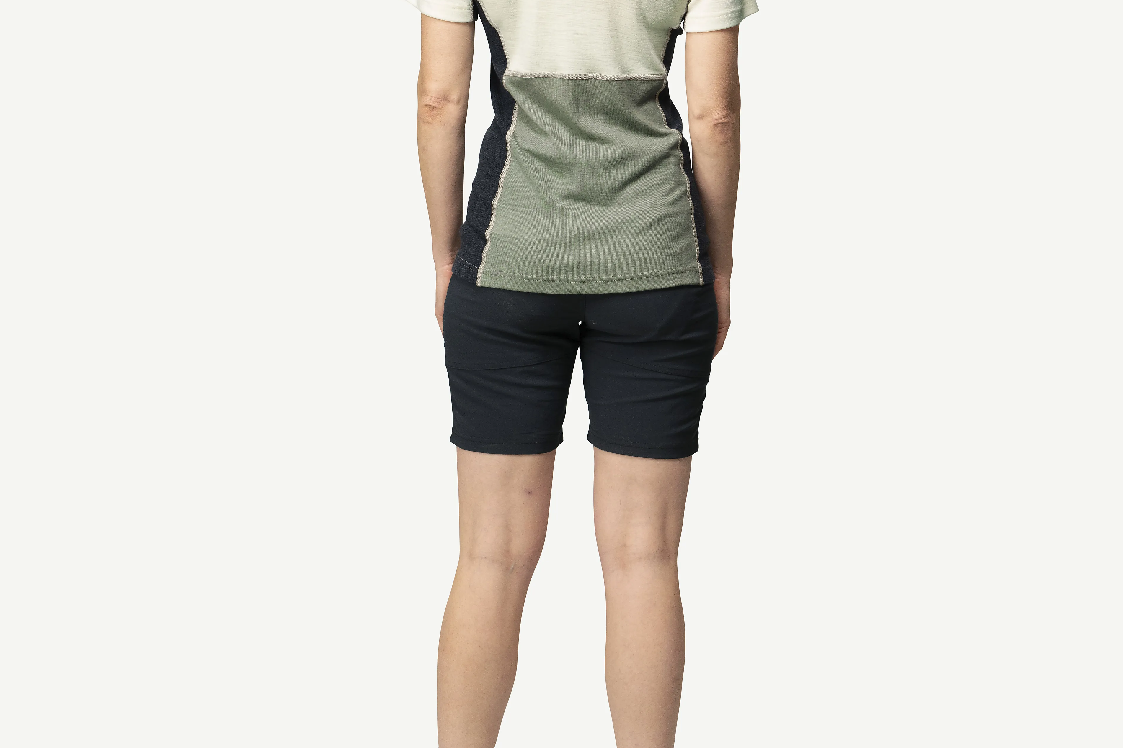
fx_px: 3306
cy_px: 255
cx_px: 563
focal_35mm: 106
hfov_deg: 19.3
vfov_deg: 12.9
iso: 500
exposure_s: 1/80
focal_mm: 70
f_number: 5
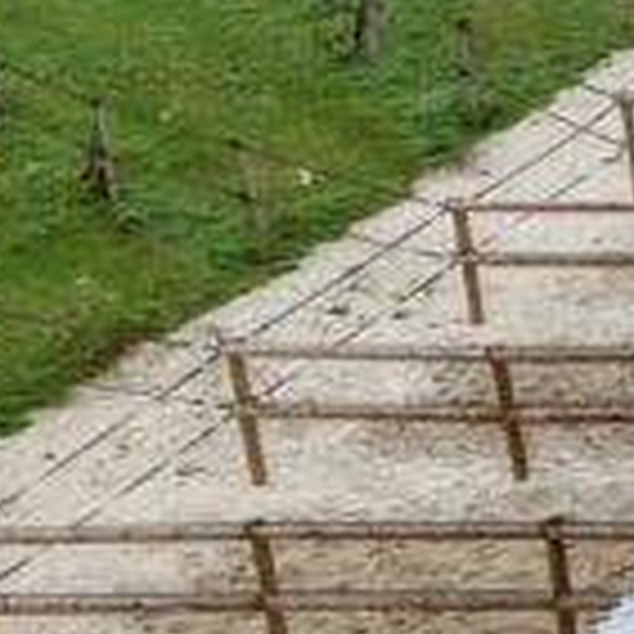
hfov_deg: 8.9
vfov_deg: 11.3
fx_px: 3191
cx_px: 2019
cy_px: 238
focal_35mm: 154
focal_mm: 8.67
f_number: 1.8
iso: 100
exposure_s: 1/640
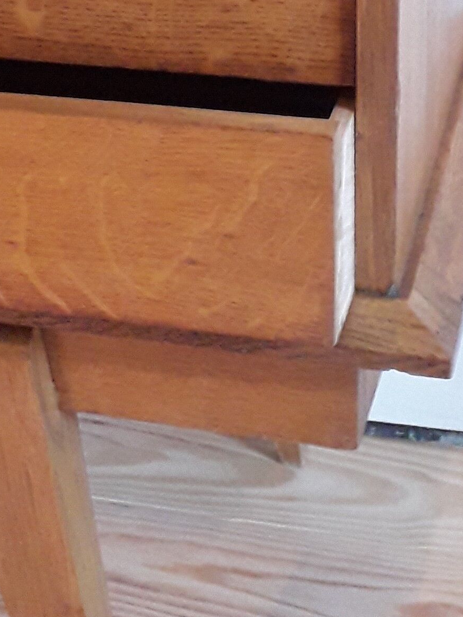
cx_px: 143
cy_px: -112
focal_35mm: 95
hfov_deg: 15.5
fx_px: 1694
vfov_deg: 19.5
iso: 320
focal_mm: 3.6
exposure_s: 1/25
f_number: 1.9
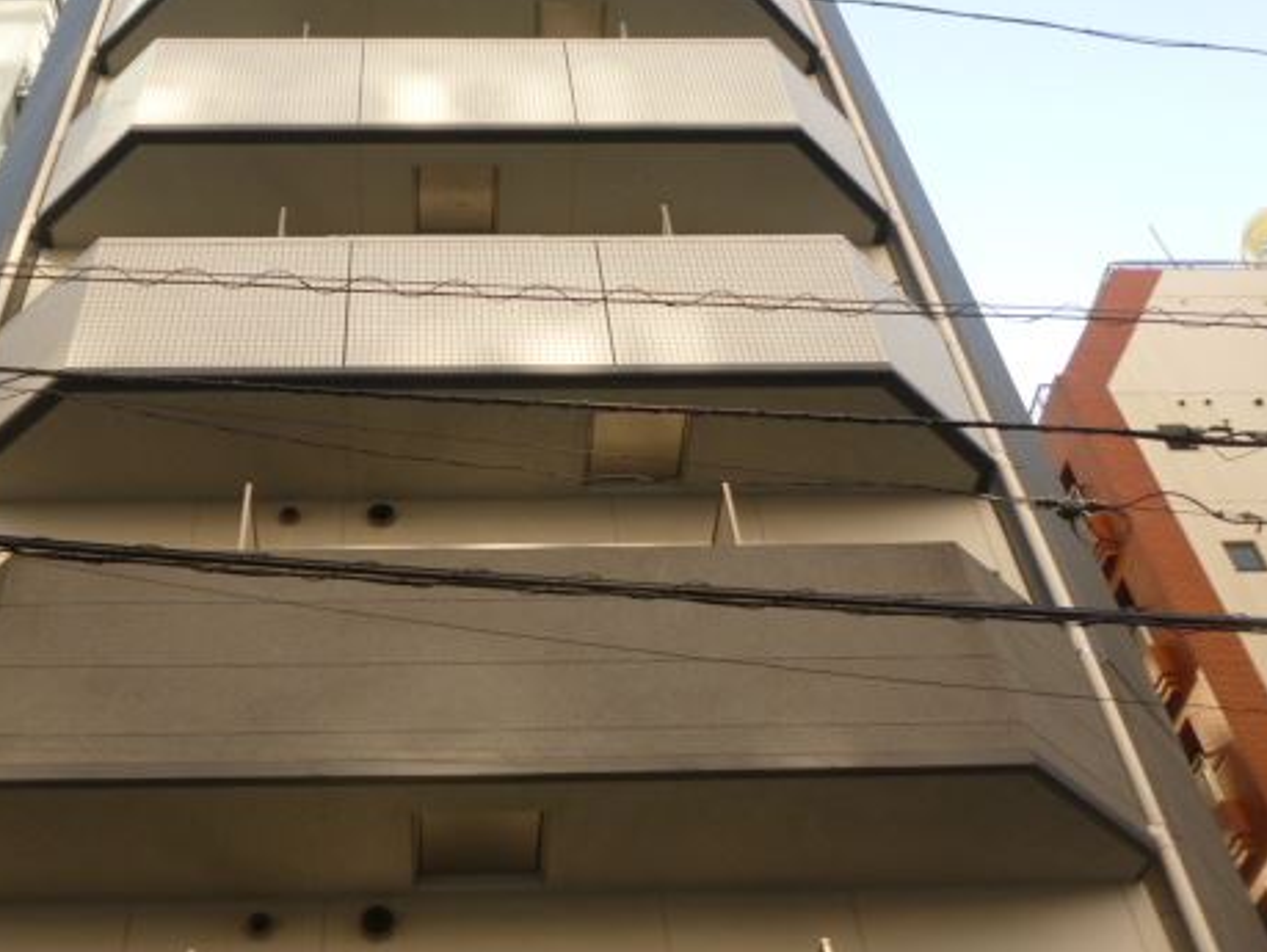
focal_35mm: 39
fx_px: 1429
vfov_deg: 36.7
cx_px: 455
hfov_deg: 47.3
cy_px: 384
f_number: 3.1
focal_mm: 5
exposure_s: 1/200
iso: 100
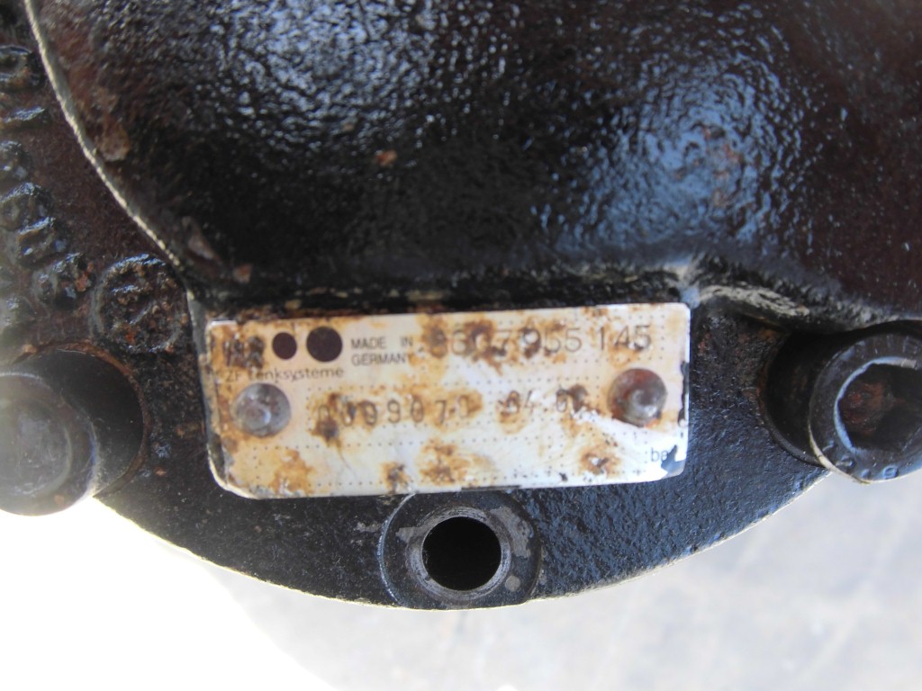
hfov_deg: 67.3
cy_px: 346
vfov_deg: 53.1
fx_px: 693
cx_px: 461
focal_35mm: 26
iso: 100
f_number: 2.8
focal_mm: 4.7
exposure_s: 1/100
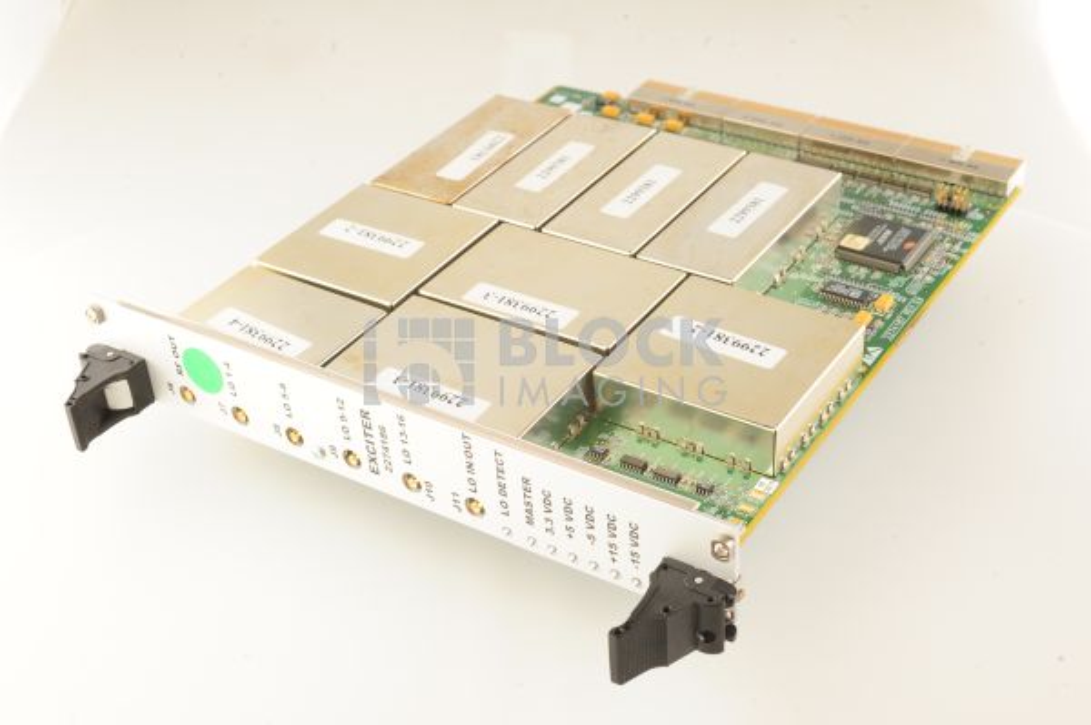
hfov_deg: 39.6
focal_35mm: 50
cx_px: 546
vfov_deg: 26.9
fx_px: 1514
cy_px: 362
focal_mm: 50
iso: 1600
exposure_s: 1/160
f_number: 13
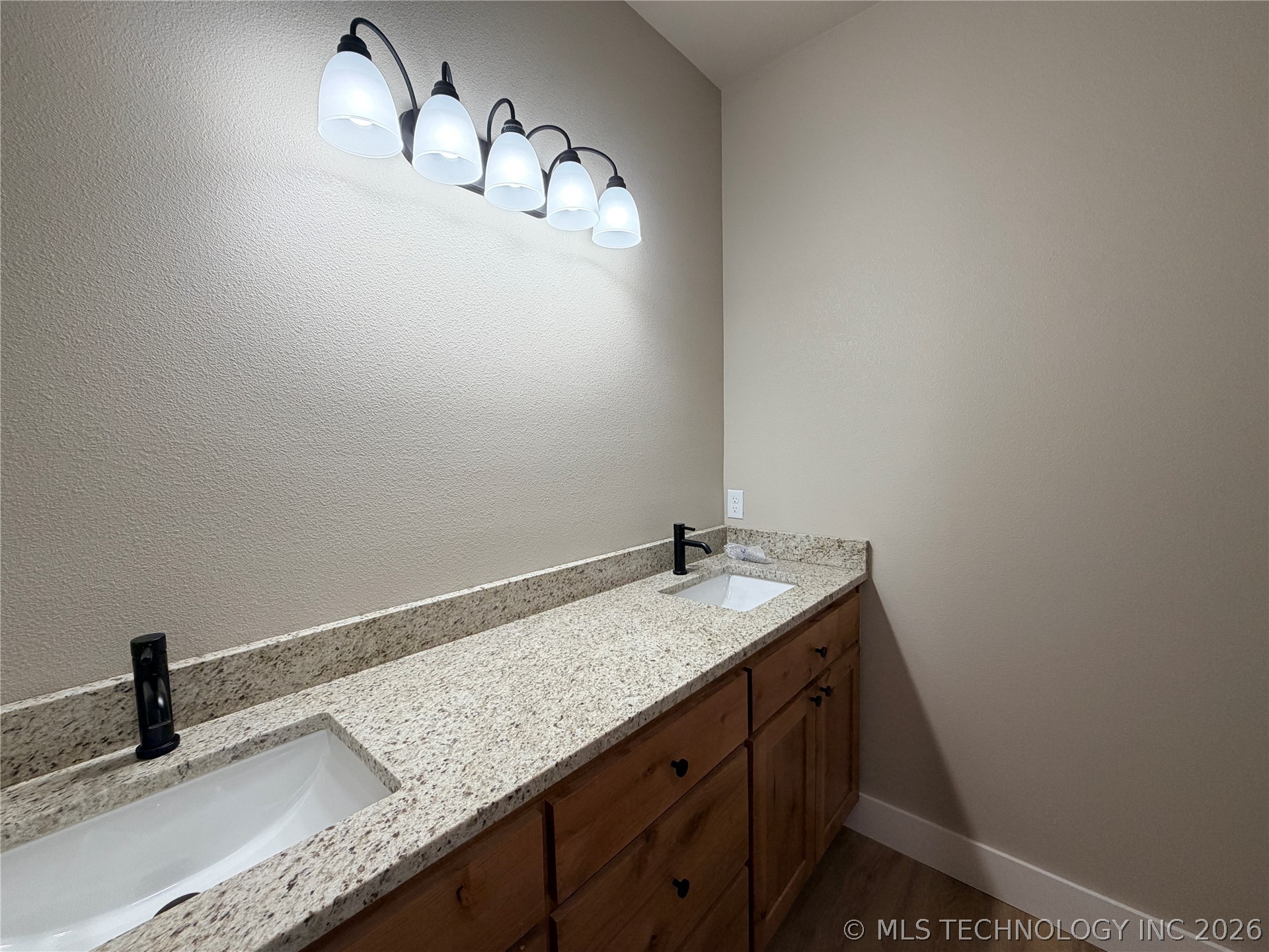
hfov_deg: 102.1
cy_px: 476
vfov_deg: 85.7
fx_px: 513
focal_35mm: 14
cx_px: 634
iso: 125
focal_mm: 2.22
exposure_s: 1/120
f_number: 2.2
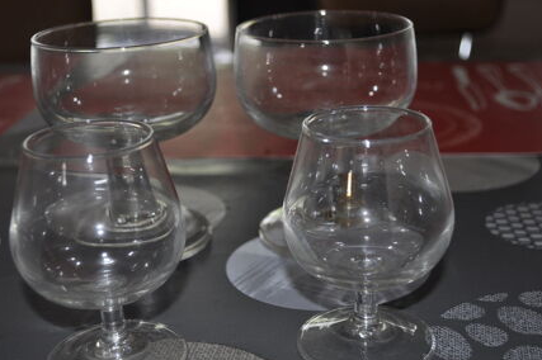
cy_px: 179
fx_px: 812
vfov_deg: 25.0
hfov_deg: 36.9
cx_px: 277
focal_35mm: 54
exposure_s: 1/90
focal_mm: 32
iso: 320
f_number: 4.8
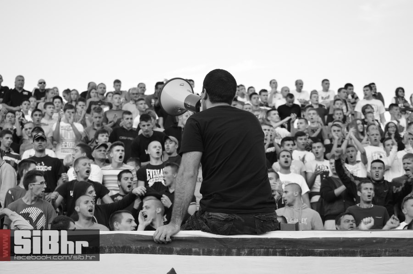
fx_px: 945
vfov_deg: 16.5
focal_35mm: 82
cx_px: 206
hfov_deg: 24.6
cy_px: 137
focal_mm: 55
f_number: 5
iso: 400
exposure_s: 1/200
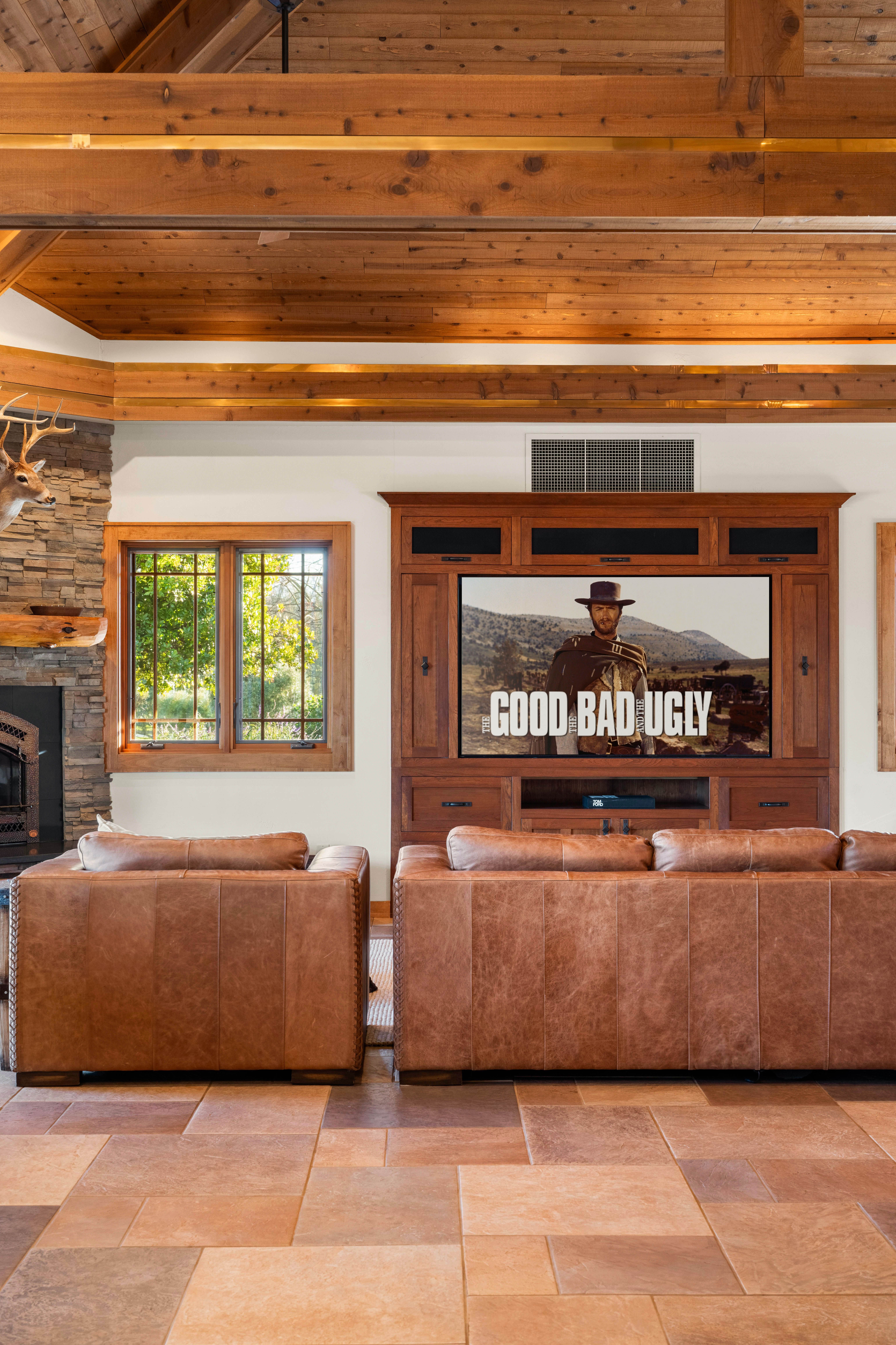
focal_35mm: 44
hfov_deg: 30.5
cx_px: 447
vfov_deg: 44.5
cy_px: 667
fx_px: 1643
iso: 320
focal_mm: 43
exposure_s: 1
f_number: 9
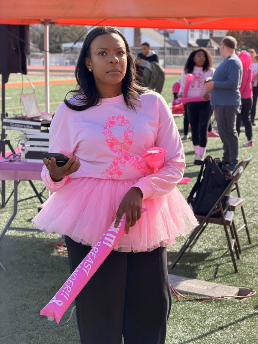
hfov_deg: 14.8
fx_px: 994
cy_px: 172
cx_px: 129
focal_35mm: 100
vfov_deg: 19.6
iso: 50
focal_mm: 16.89
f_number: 2.8
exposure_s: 1/303
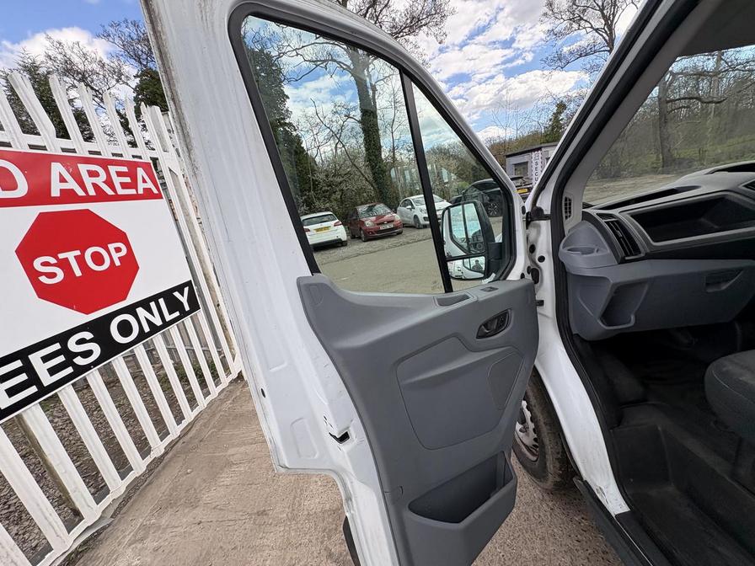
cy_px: 283
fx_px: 305
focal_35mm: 14
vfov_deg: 85.7
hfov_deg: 102.1
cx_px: 378
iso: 40
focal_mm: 2.22
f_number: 2.2
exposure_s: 1/313
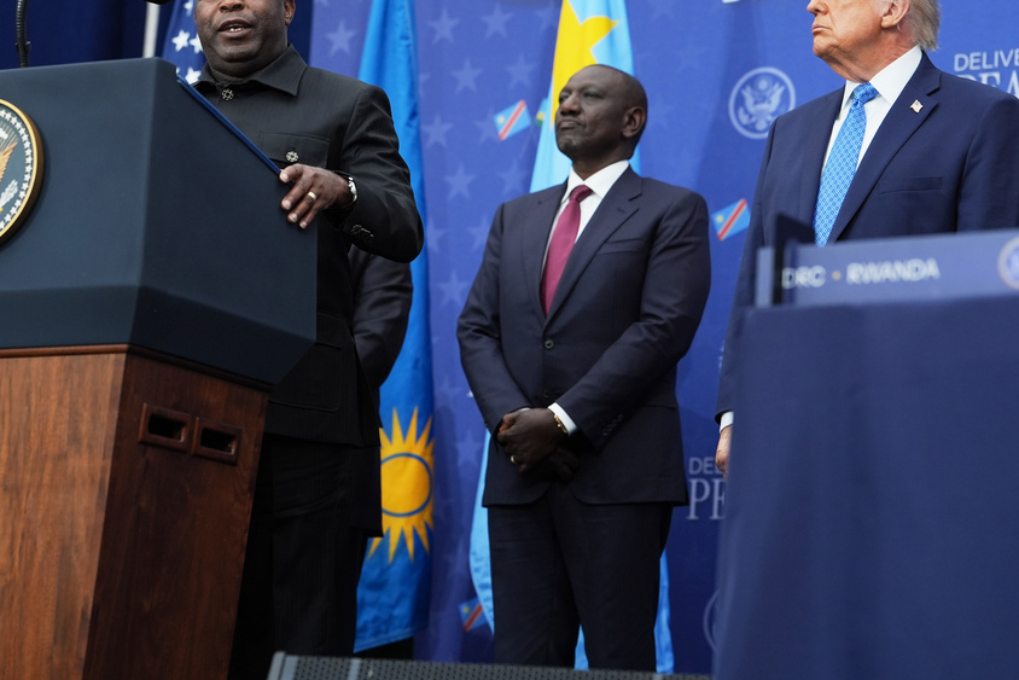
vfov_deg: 12.7
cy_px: 272
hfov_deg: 18.9
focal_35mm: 108
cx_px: 500
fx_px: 3057
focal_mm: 89
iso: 800
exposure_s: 1/400
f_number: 2.8
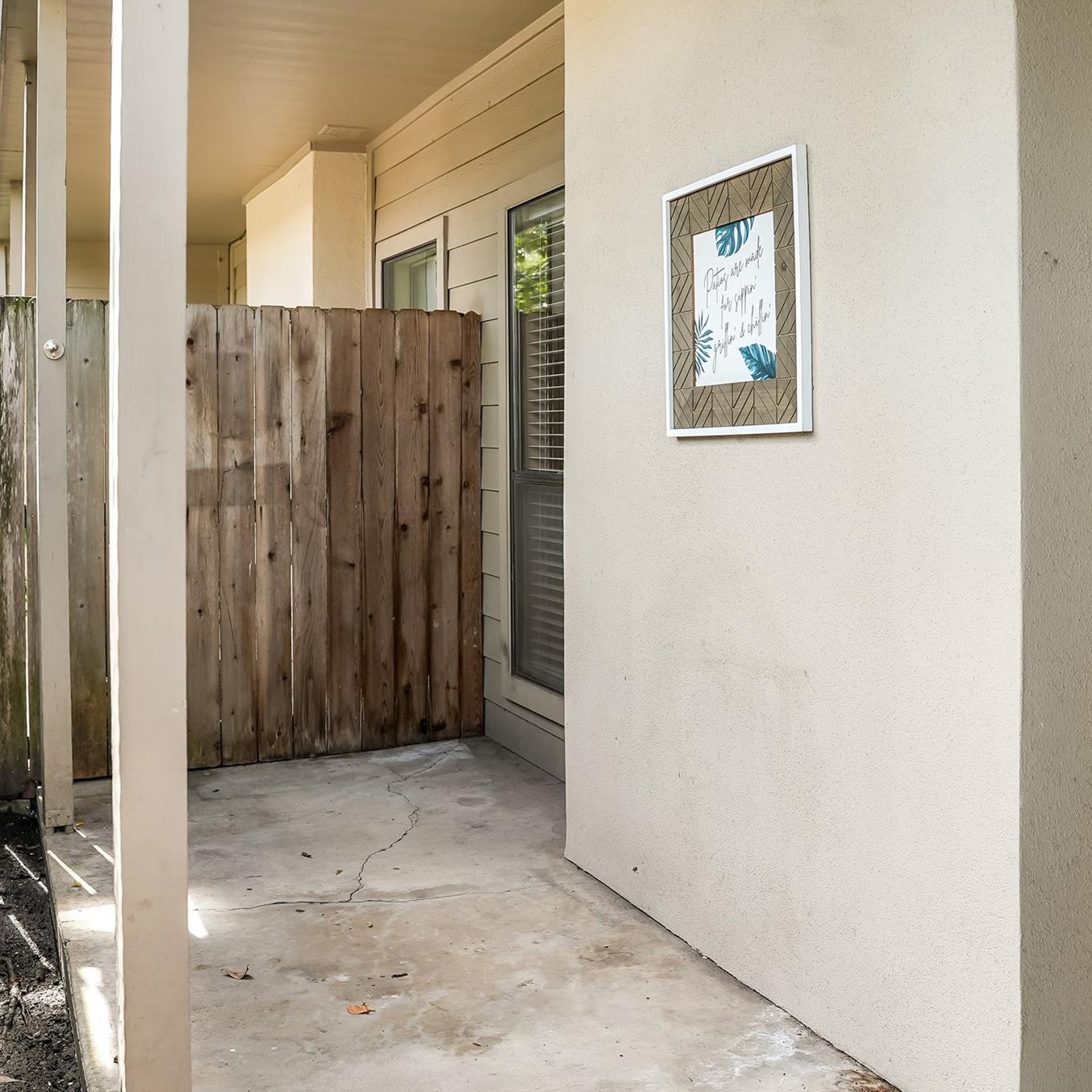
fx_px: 1285
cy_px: 549
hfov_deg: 46.0
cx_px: 527
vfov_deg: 46.0
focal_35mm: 36
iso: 200
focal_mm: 28
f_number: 4
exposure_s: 1/160
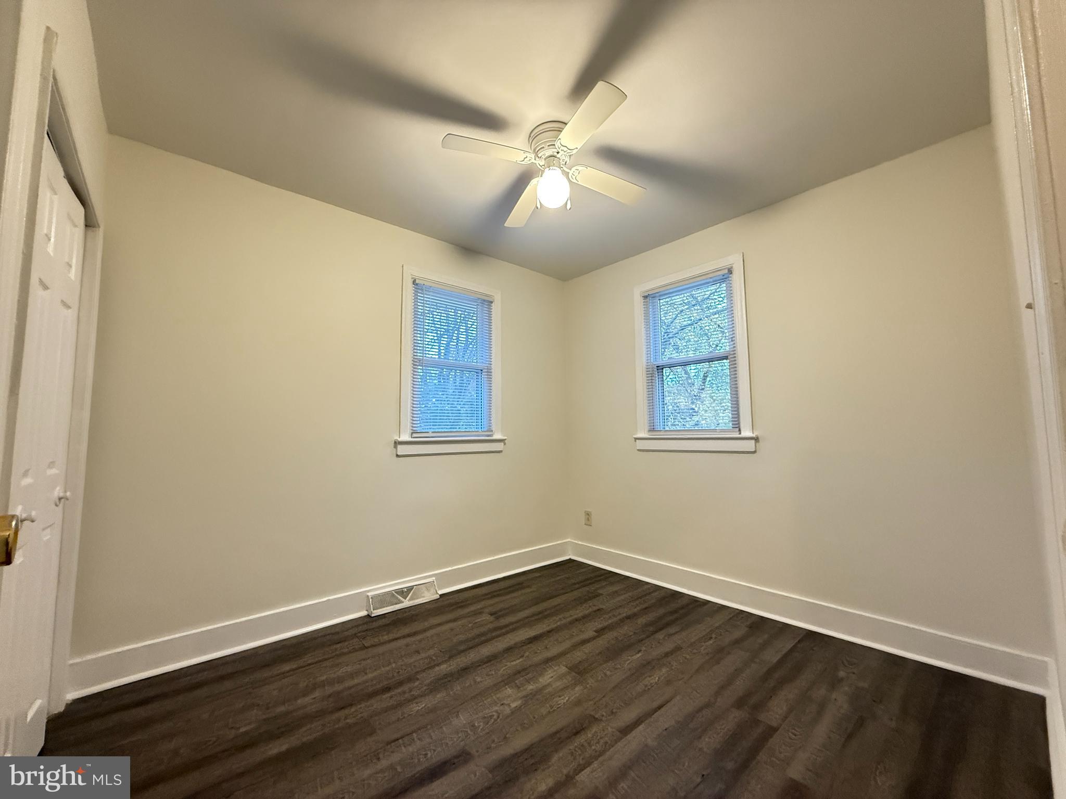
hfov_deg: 102.1
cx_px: 533
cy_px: 400
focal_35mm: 14
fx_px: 431
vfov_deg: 85.7
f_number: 2.2
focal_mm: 2.22
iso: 800
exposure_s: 1/60
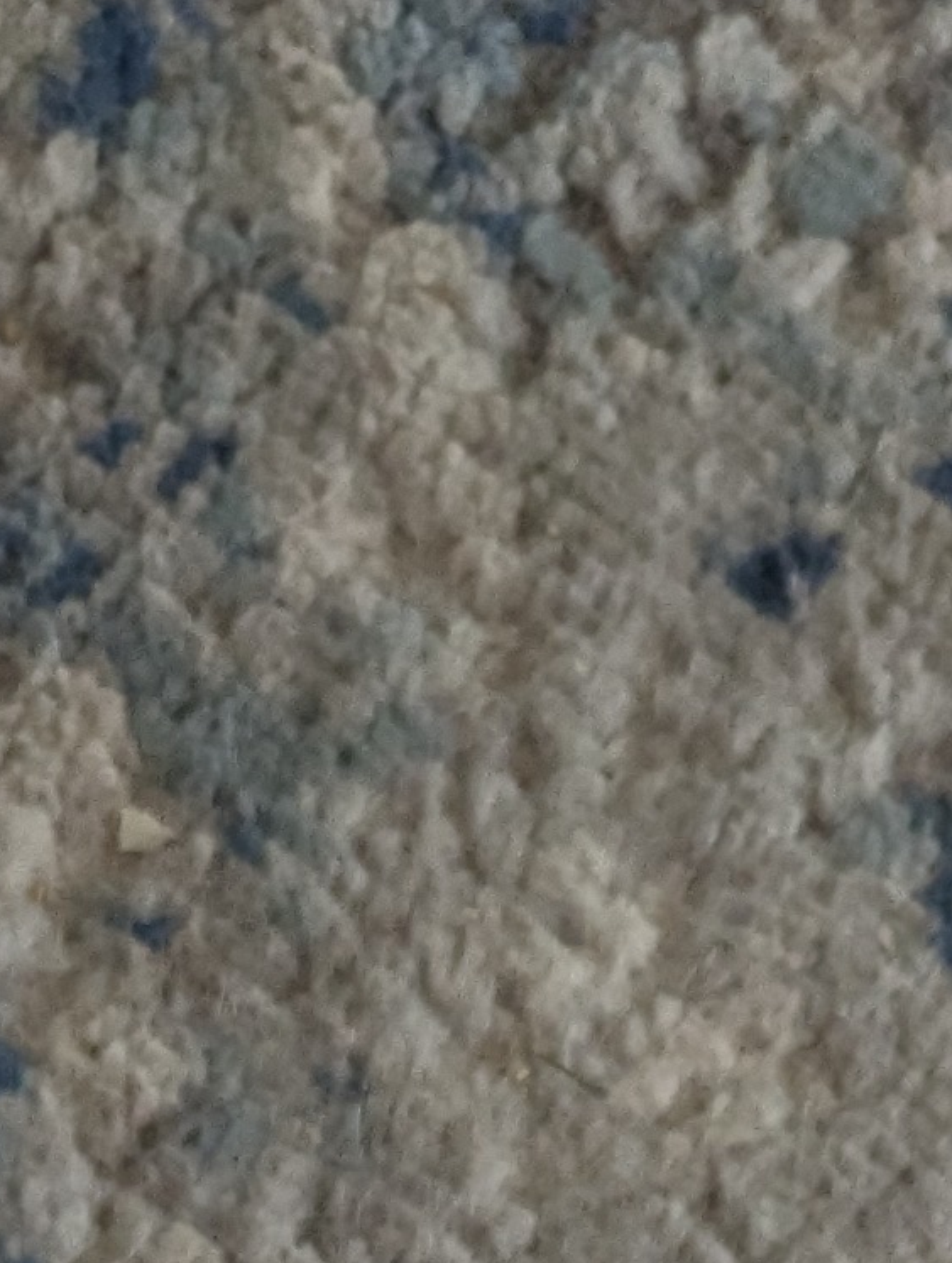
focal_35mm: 131
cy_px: 3393
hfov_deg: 10.9
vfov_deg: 11.3
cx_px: 1414
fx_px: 4789
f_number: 1.85
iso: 908
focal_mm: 6.81
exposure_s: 1/35.6
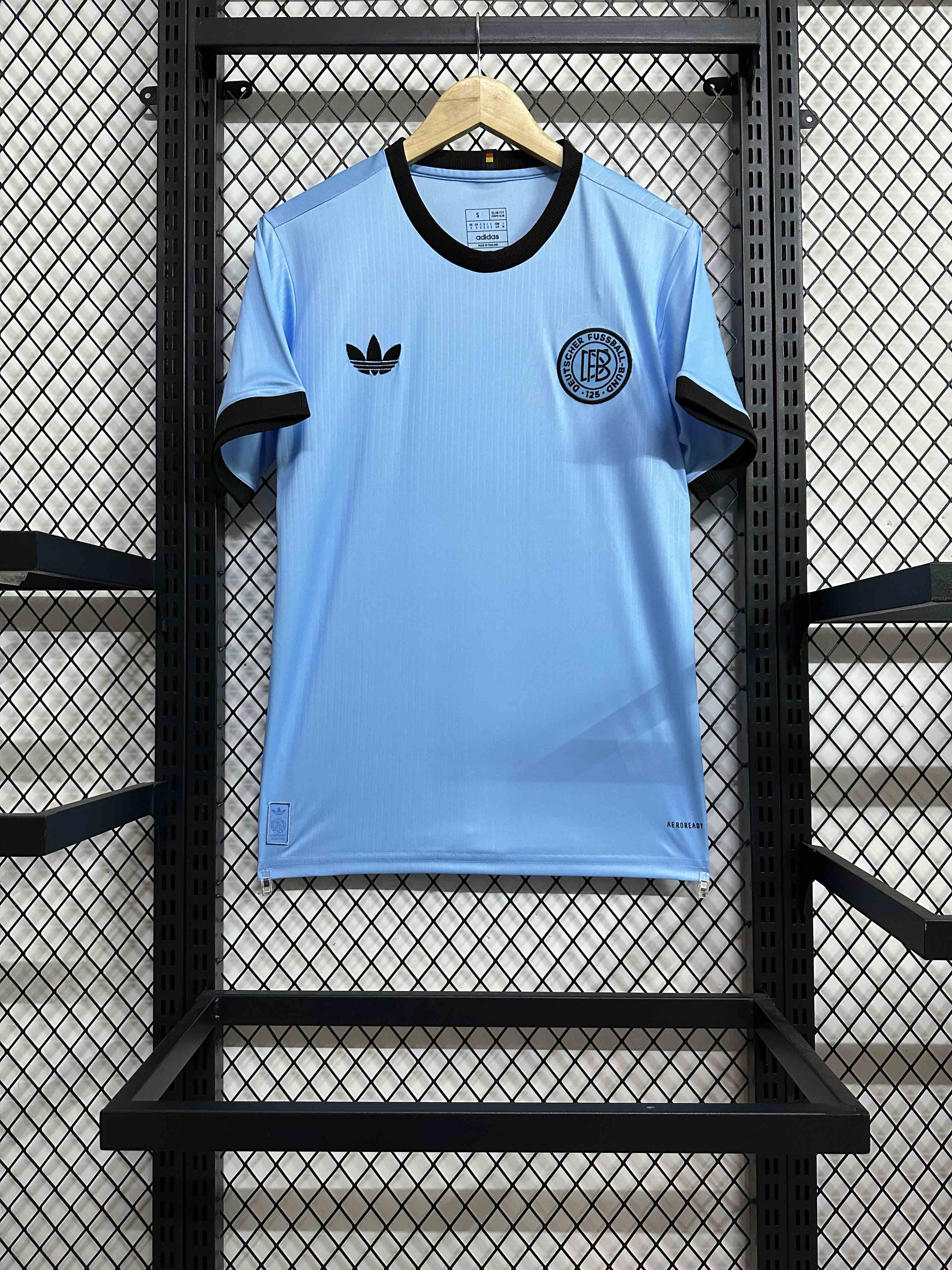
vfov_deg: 71.6
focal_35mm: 24
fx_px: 880
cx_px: 476
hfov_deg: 56.8
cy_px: 635
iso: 500
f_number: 1.78
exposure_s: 1/50
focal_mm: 6.86
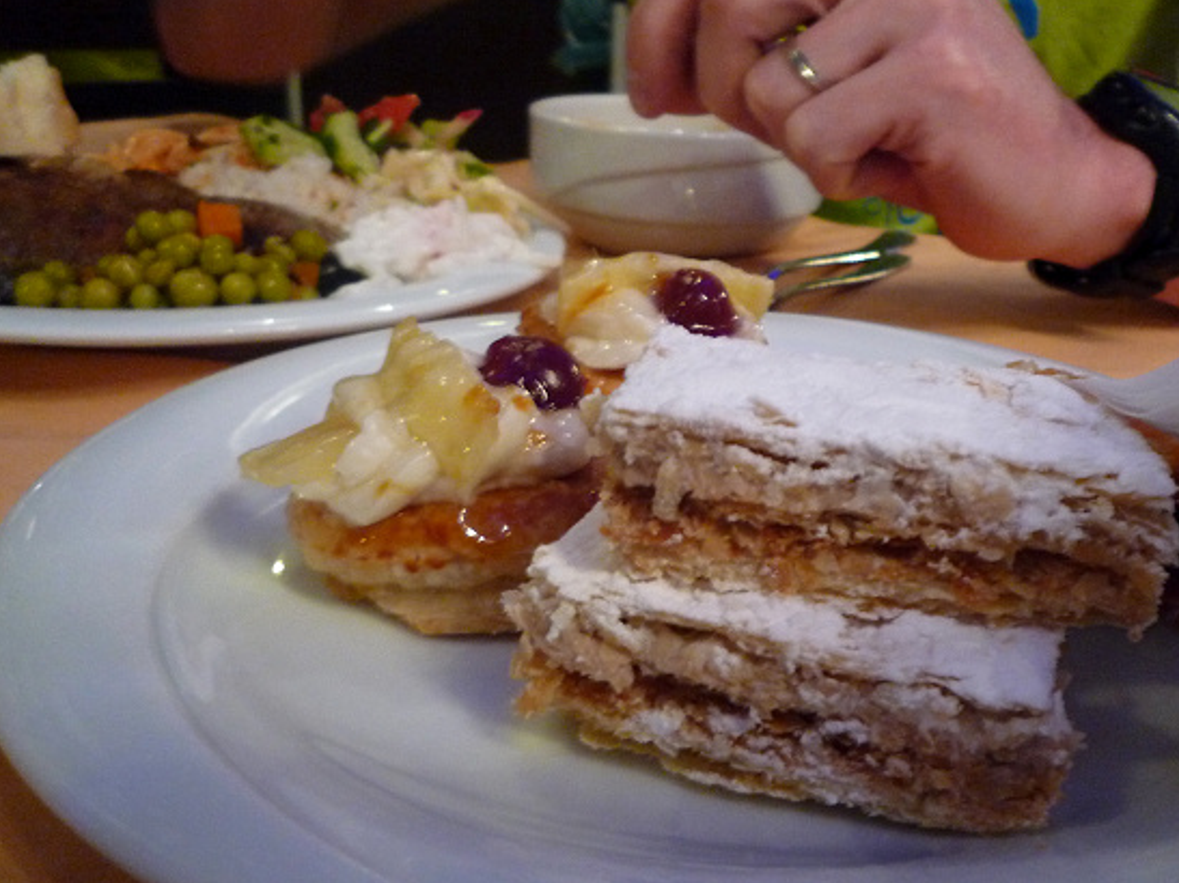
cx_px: 731
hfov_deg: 56.2
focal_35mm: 32
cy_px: 486
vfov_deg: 44.1
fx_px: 1090
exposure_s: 1/8
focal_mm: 4.4
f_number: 2.8
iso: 400
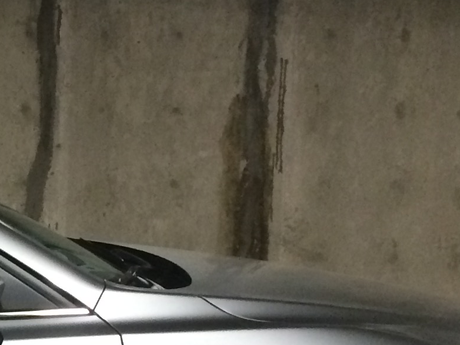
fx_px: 1608
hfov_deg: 14.7
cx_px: -305
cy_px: 264
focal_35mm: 121
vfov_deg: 12.2
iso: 320
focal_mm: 4.15
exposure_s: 1/17
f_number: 2.2
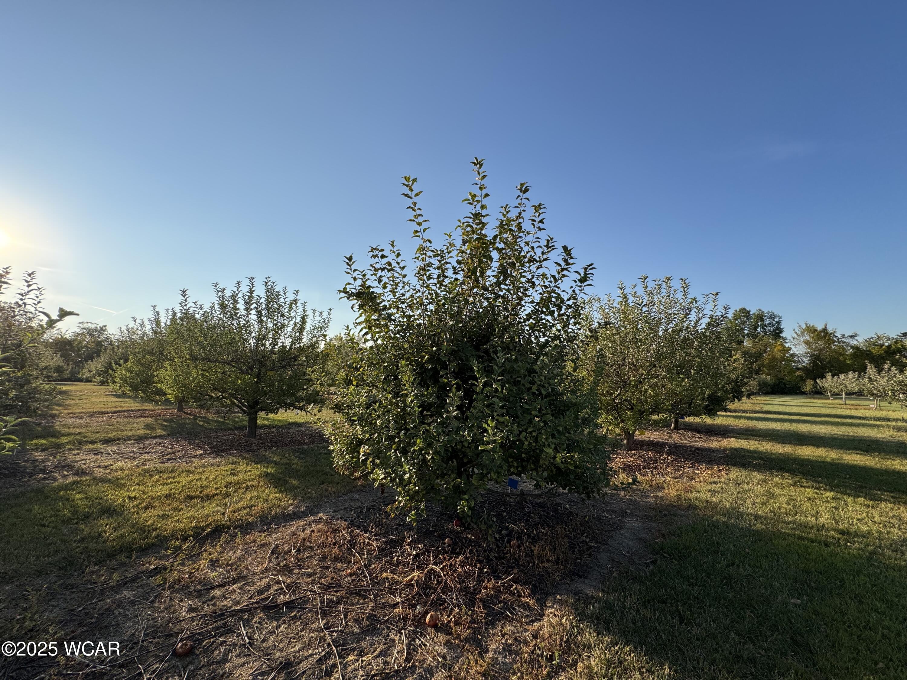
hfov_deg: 102.1
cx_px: 454
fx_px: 367
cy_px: 340
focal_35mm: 14
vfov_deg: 85.7
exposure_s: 1/1395
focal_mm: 2.22
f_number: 2.2
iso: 50
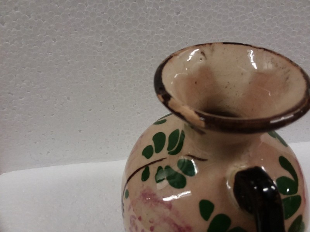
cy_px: 116
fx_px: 260
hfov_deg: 61.7
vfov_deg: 48.2
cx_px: 155
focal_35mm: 29
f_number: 1.9
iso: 64
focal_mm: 2.47
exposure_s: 1/30
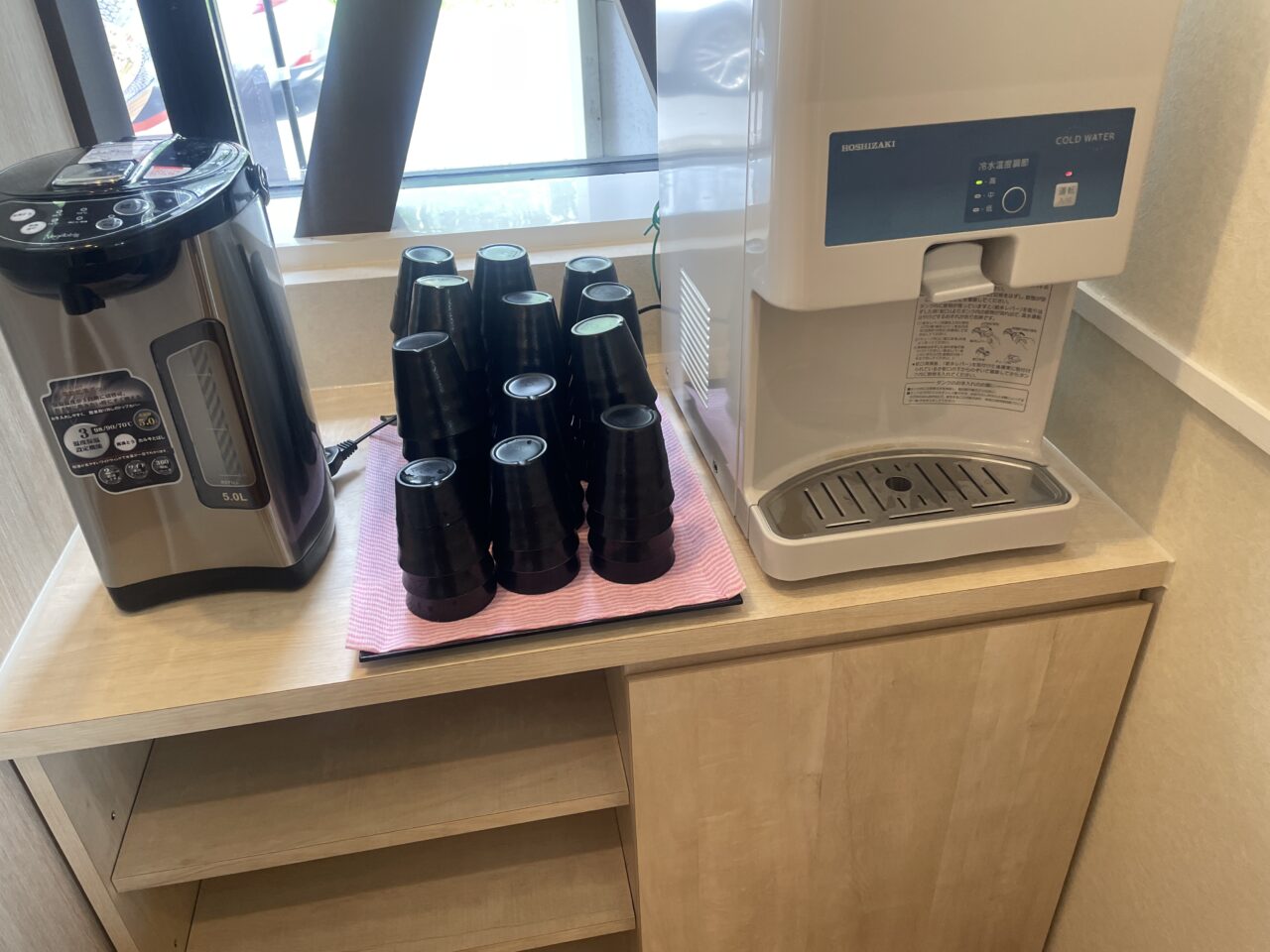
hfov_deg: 67.3
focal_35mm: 26
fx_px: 954
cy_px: 476
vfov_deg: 53.1
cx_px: 635
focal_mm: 4.2
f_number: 1.6
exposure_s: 1/121
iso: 125
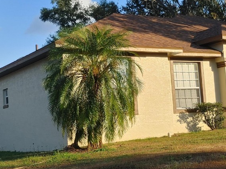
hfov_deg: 27.7
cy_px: 84
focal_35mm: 70
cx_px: 140
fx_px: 457
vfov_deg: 21.0
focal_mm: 5.58
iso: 50
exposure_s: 1/1299
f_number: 1.8
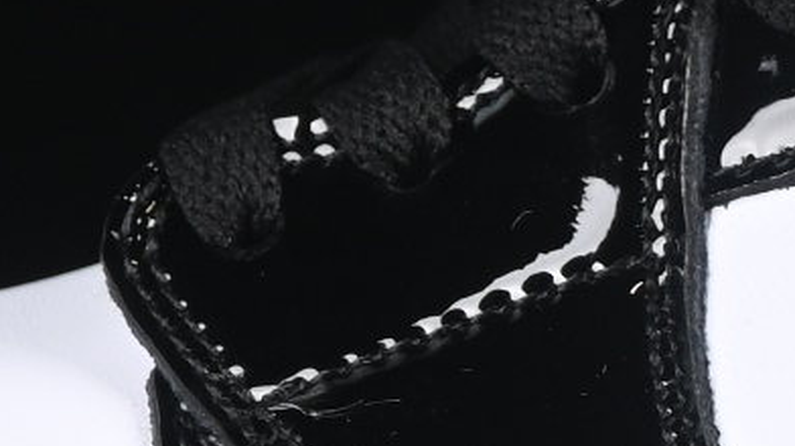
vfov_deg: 2.2
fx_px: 11756
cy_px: -91
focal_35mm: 558
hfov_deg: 3.9
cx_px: 1000
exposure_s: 1/60
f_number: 6.3
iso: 160
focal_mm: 50
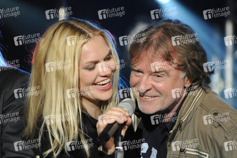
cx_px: 118
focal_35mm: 250
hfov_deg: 8.2
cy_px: 79
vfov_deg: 5.5
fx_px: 1645
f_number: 5.6
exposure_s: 1/160
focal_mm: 250
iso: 4000
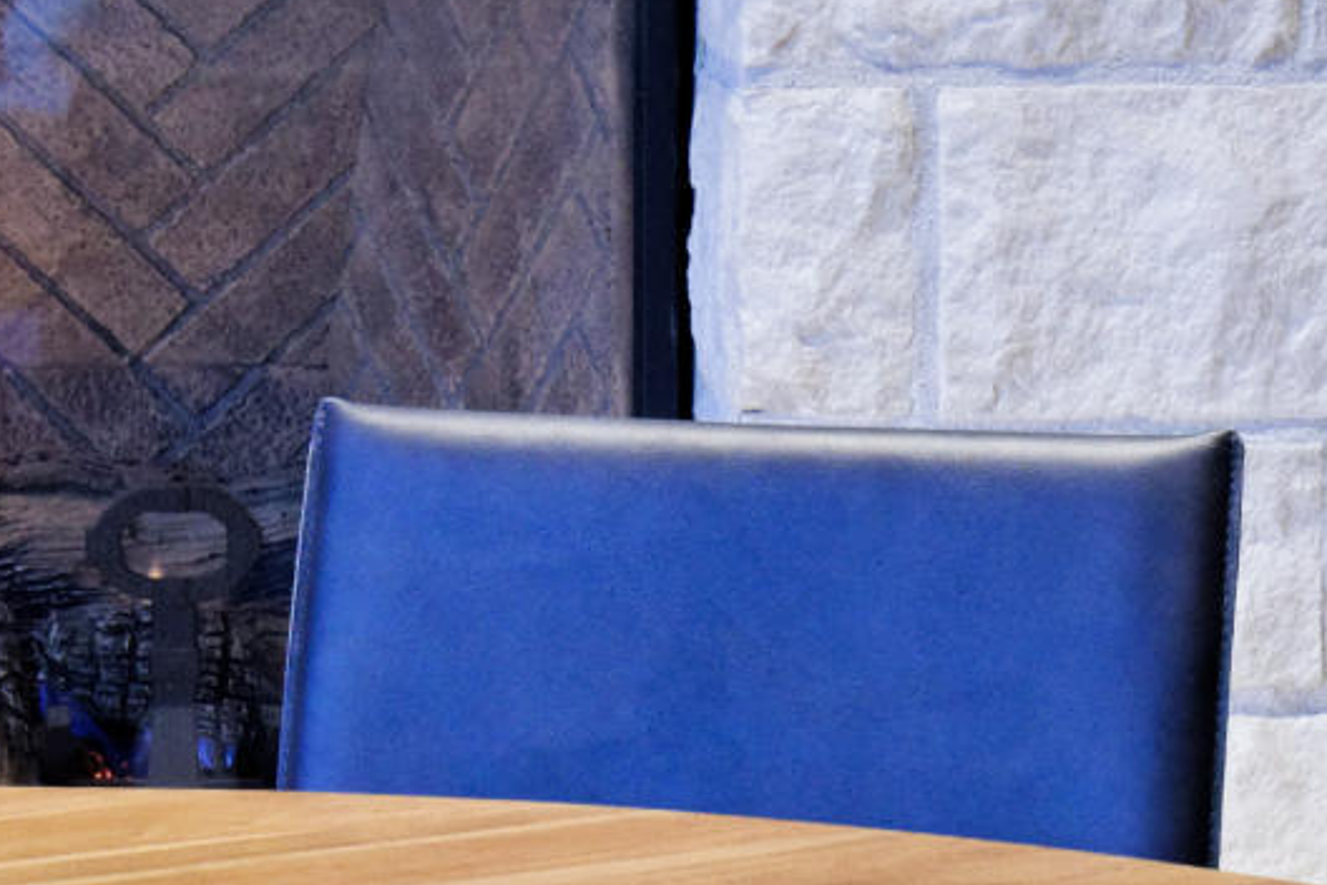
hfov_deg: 9.4
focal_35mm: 216
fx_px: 7961
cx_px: -244
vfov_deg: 6.3
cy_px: -251
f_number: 8
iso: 1250
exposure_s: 1/8
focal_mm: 38
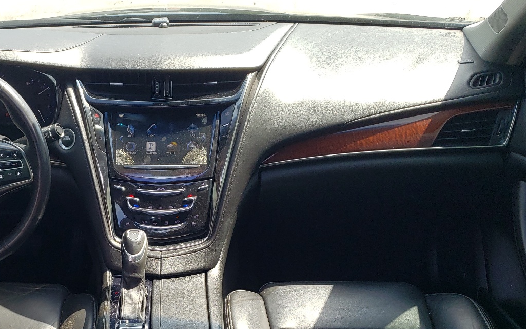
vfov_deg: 28.7
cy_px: 297
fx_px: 617
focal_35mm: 43
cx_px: 157
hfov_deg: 45.2
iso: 50
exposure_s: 1/556
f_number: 1.5
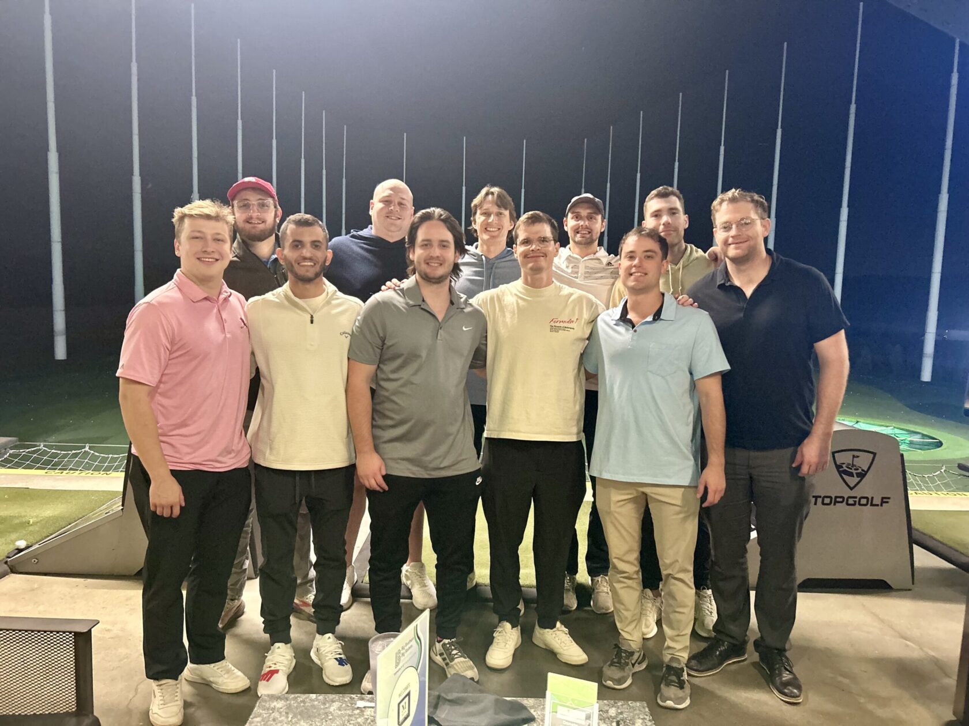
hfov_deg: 67.3
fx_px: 728
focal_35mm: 26
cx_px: 484
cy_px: 363
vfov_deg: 53.1
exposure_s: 1/40
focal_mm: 5.7
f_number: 1.5
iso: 640
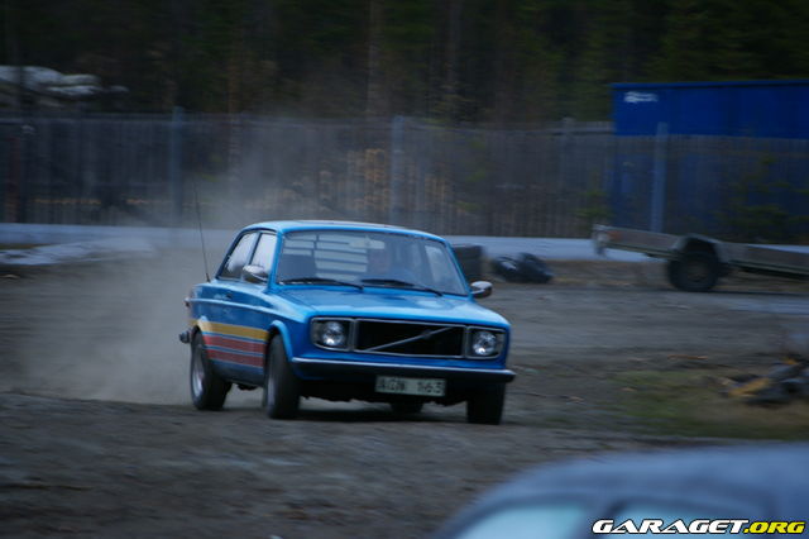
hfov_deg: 6.9
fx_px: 6738
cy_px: 270
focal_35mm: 300
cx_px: 404
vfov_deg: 4.6
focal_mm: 200
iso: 200
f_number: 5.6
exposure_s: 1/30
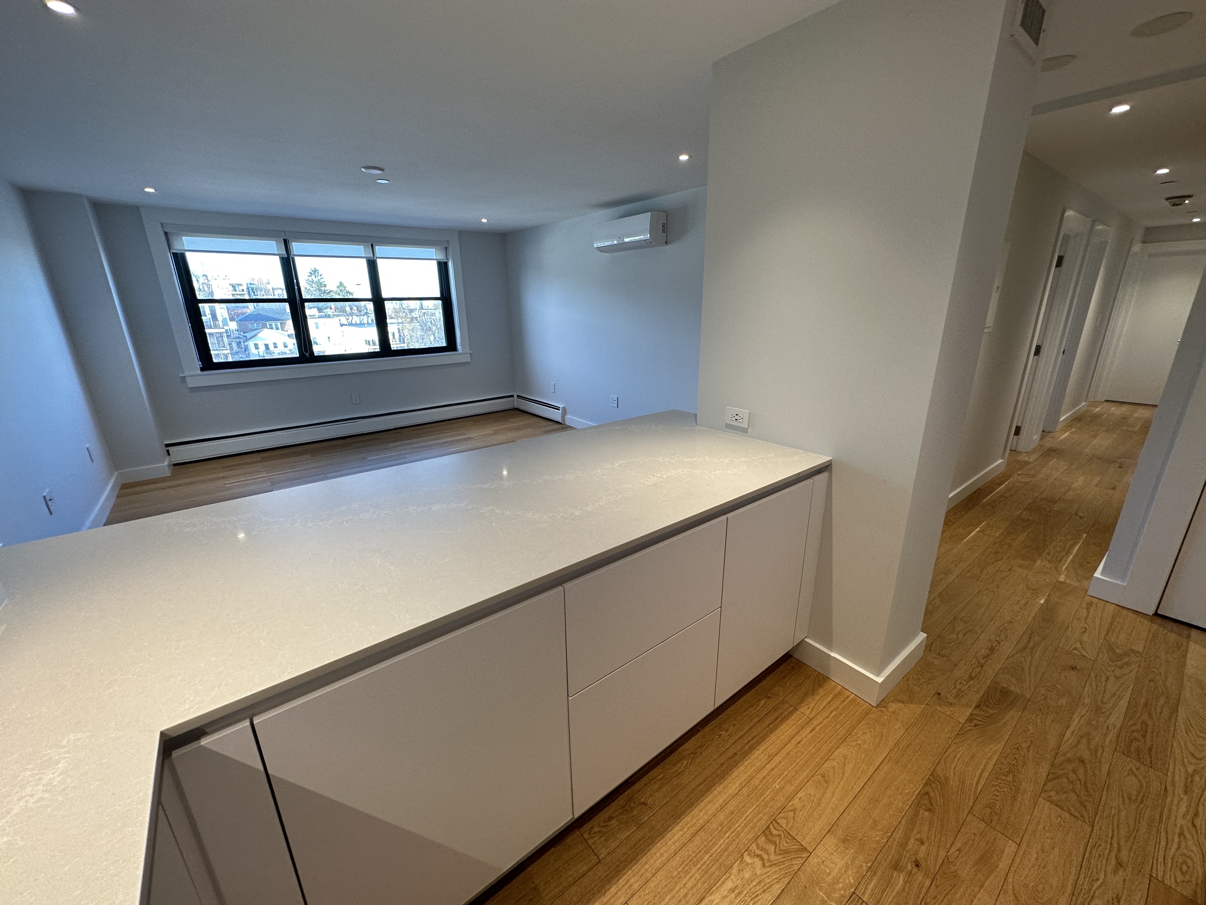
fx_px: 488
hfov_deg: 102.1
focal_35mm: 14
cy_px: 452
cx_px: 603
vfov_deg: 85.7
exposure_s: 1/120
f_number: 2.2
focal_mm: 2.22
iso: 125
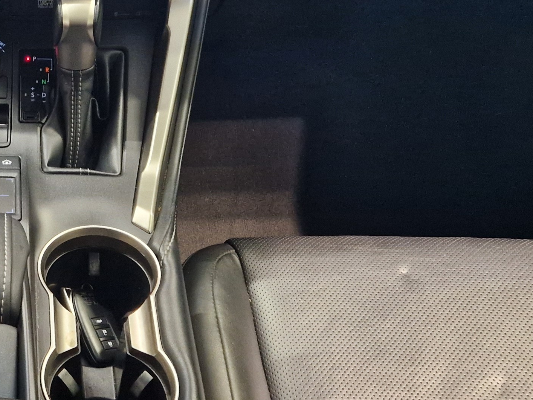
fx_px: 1001
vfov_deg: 22.2
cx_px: -41
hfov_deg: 27.5
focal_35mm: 65
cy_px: 69
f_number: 1.8
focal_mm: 5.4
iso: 500
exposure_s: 1/100
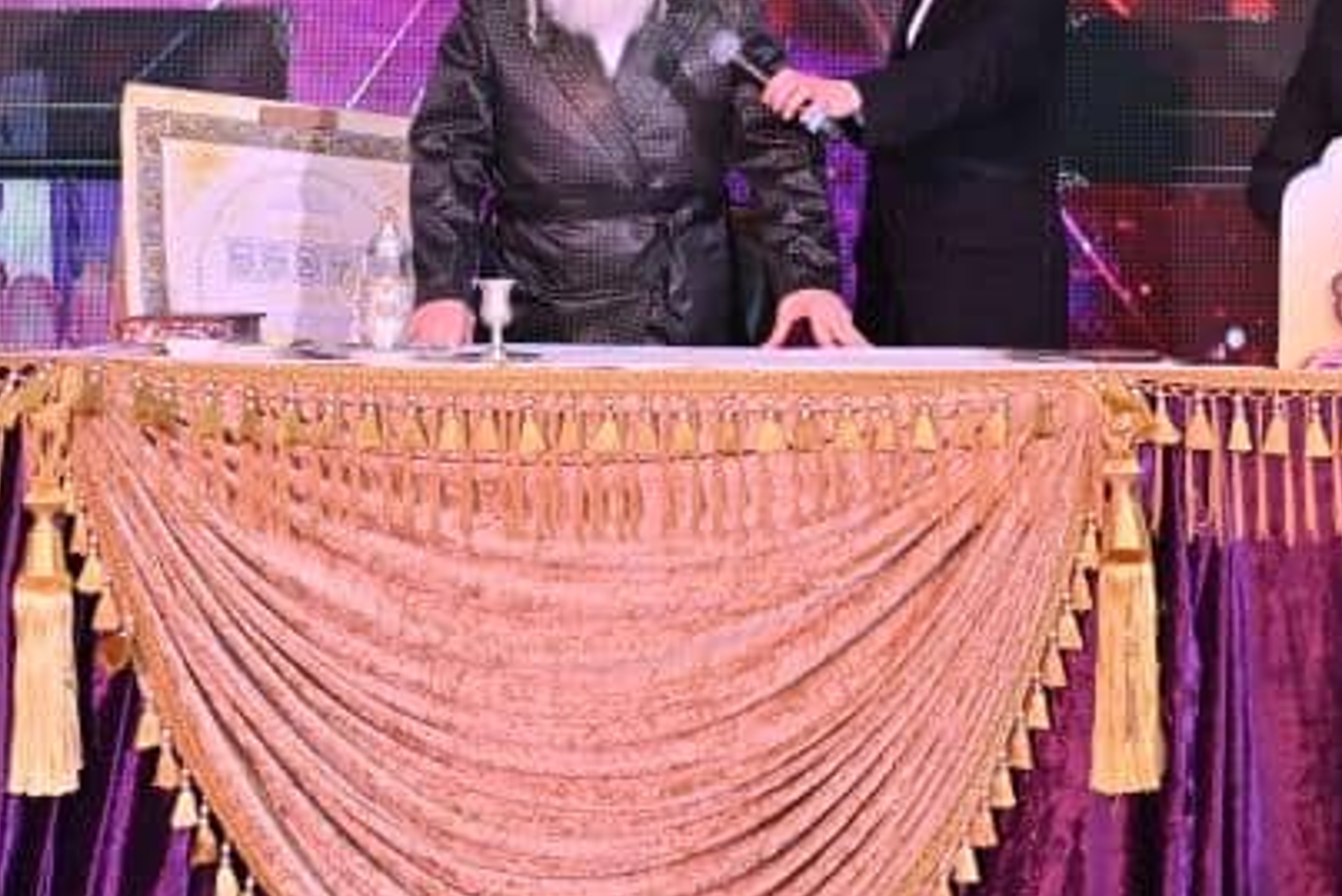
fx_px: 2275
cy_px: 175
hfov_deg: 32.8
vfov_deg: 22.0
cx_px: 746
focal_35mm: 61
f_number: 4
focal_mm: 24
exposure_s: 1/200
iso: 640
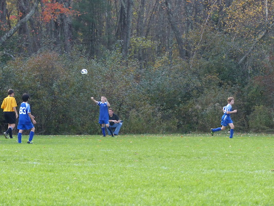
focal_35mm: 207
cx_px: 137
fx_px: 1639
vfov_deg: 7.2
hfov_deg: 9.6
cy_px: 103
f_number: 2.8
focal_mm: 37.3
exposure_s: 1/500
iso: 400
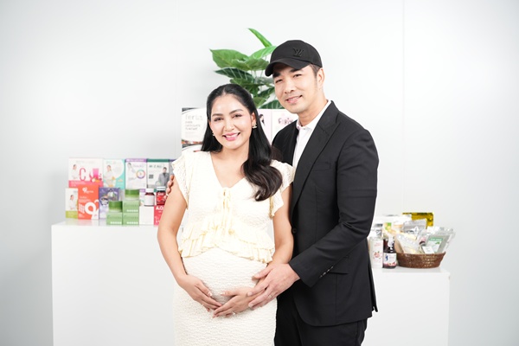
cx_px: 260
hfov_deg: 39.6
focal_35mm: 50
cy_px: 173
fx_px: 721
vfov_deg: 27.0
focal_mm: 50
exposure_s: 1/250
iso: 320
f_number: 2
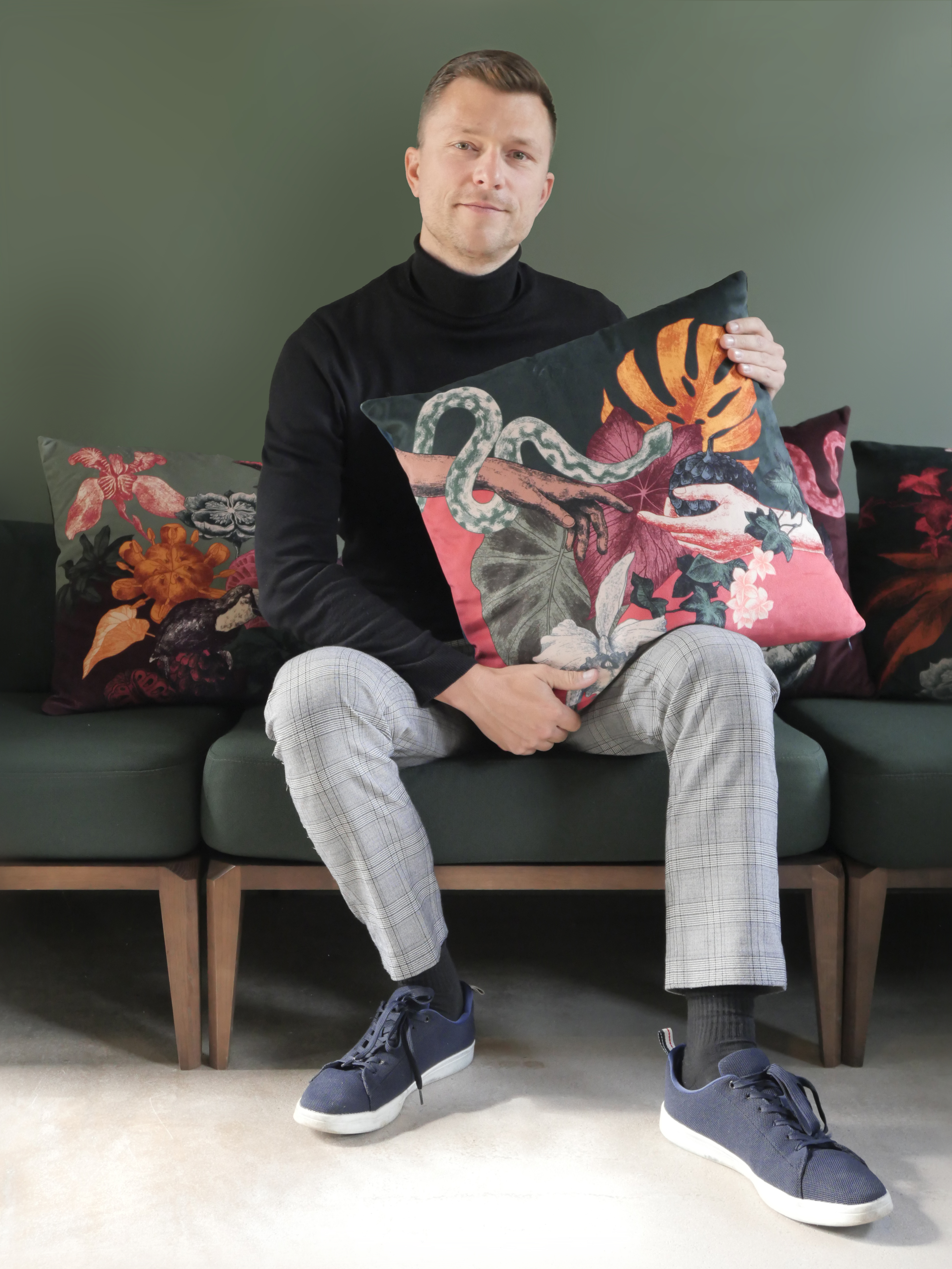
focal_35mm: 40
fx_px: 1467
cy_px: 634
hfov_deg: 36.0
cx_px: 476
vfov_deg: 46.8
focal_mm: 20
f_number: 4.6
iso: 1600
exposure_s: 1/60
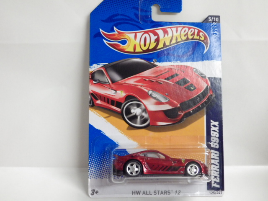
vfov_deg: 24.8
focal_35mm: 59
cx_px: 134
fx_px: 457
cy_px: 100
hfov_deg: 32.7
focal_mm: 10.7
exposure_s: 1/50
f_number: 4
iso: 800
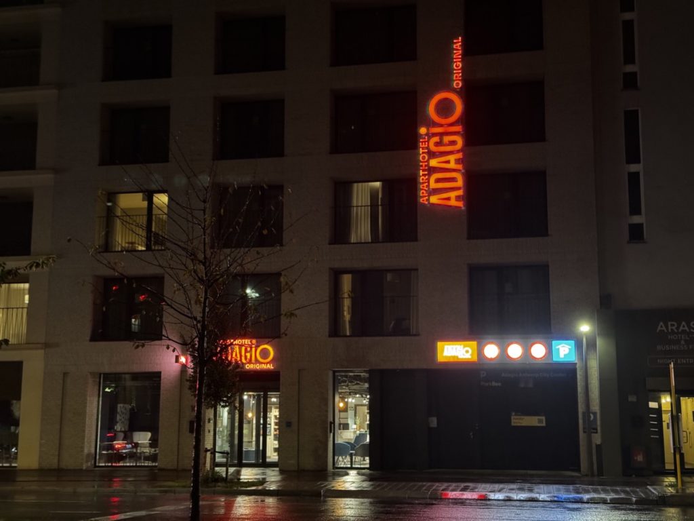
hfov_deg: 39.7
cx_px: 347
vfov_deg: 30.3
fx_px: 962
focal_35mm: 48
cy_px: 260
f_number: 1.78
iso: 640
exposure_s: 1/20
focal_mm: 6.76
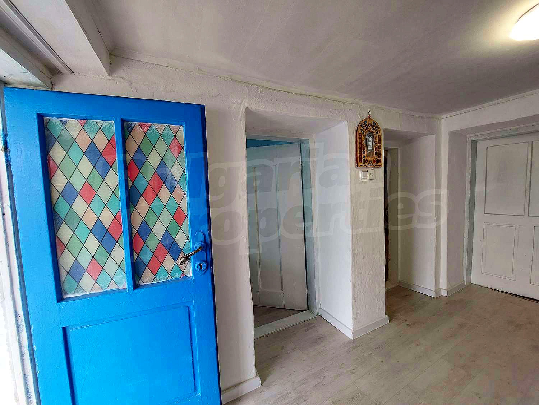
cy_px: 202
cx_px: 270
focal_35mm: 13
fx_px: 202
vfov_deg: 89.9
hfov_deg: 106.2
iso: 80
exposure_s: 1/50
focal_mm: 1.74
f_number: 2.2
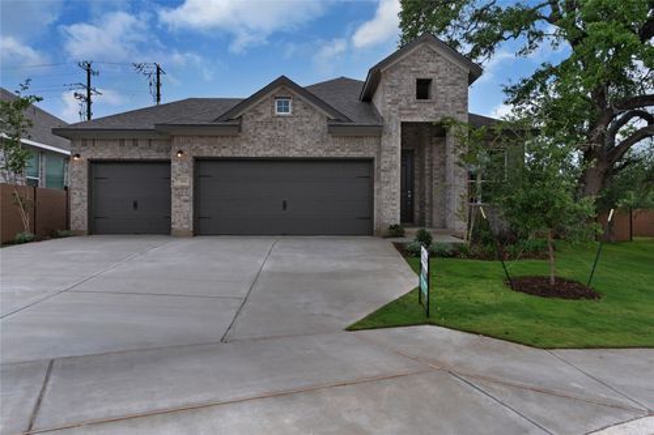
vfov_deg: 53.1
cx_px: 327
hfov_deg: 73.8
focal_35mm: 24
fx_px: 436
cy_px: 218
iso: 100
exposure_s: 1/50
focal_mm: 24
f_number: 10
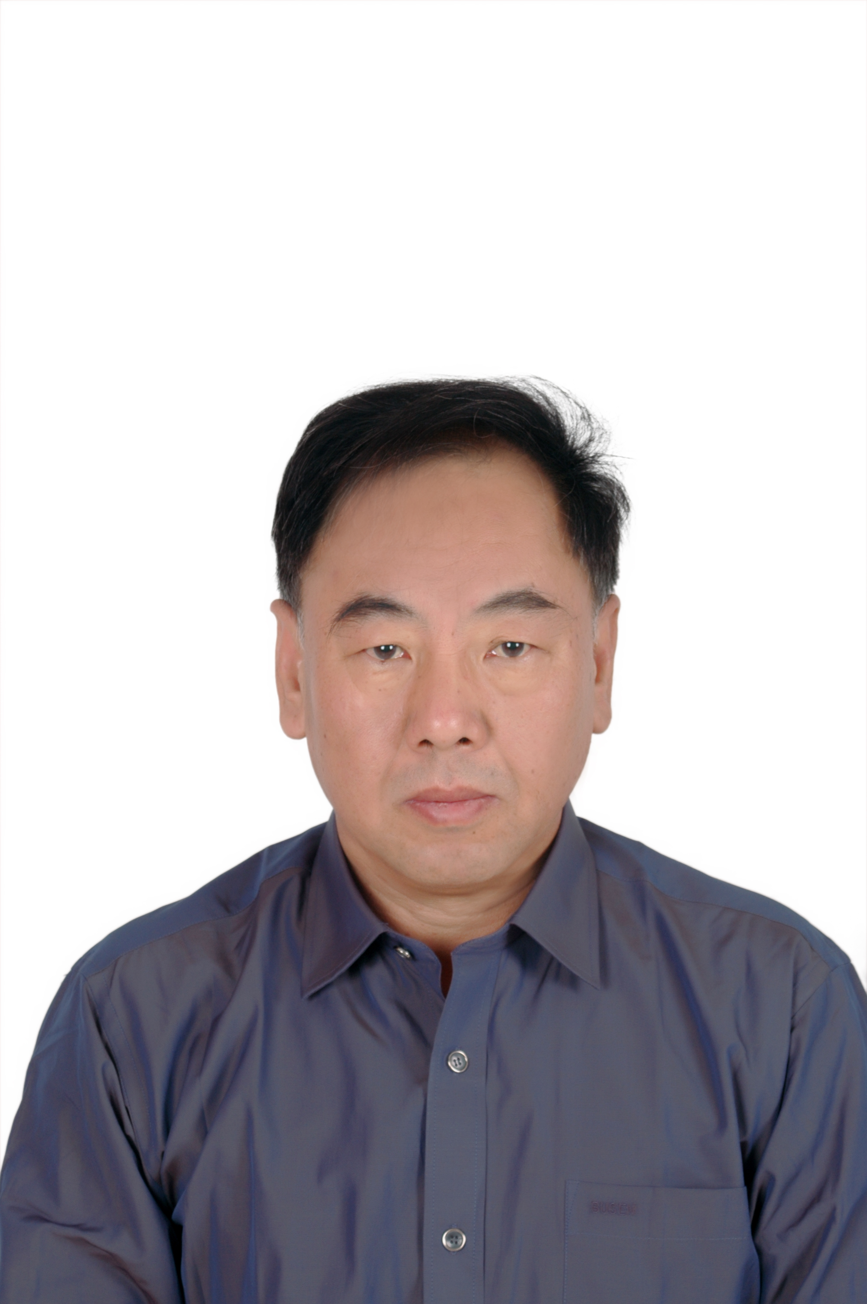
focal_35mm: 128
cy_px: 652
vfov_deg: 16.1
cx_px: 434
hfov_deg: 10.7
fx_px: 4614
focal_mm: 85
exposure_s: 1/160
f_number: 6.3
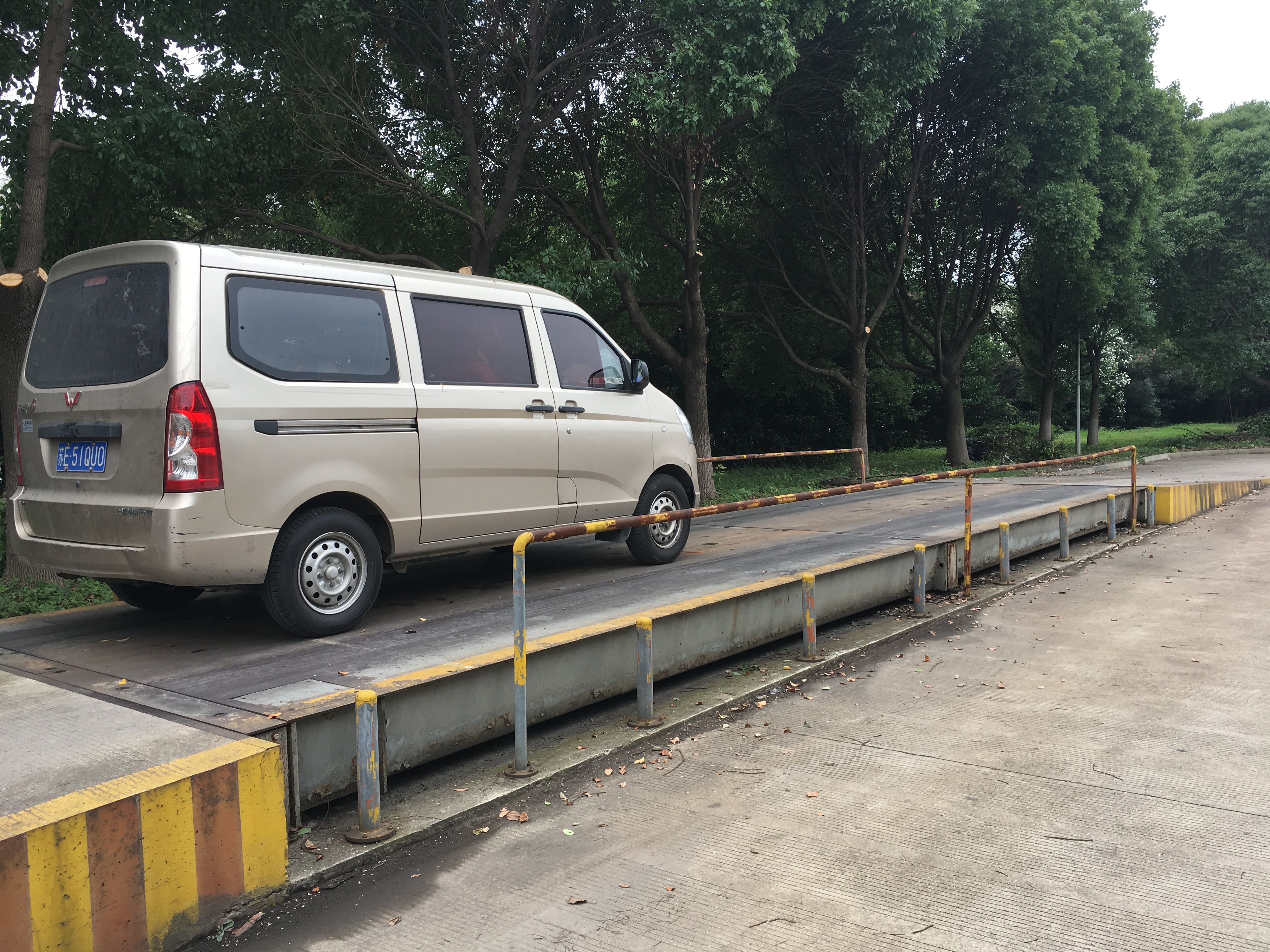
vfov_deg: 48.2
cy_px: 476
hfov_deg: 61.7
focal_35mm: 29
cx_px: 635
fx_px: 1064
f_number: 2.2
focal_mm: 4.15
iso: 25
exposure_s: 1/565
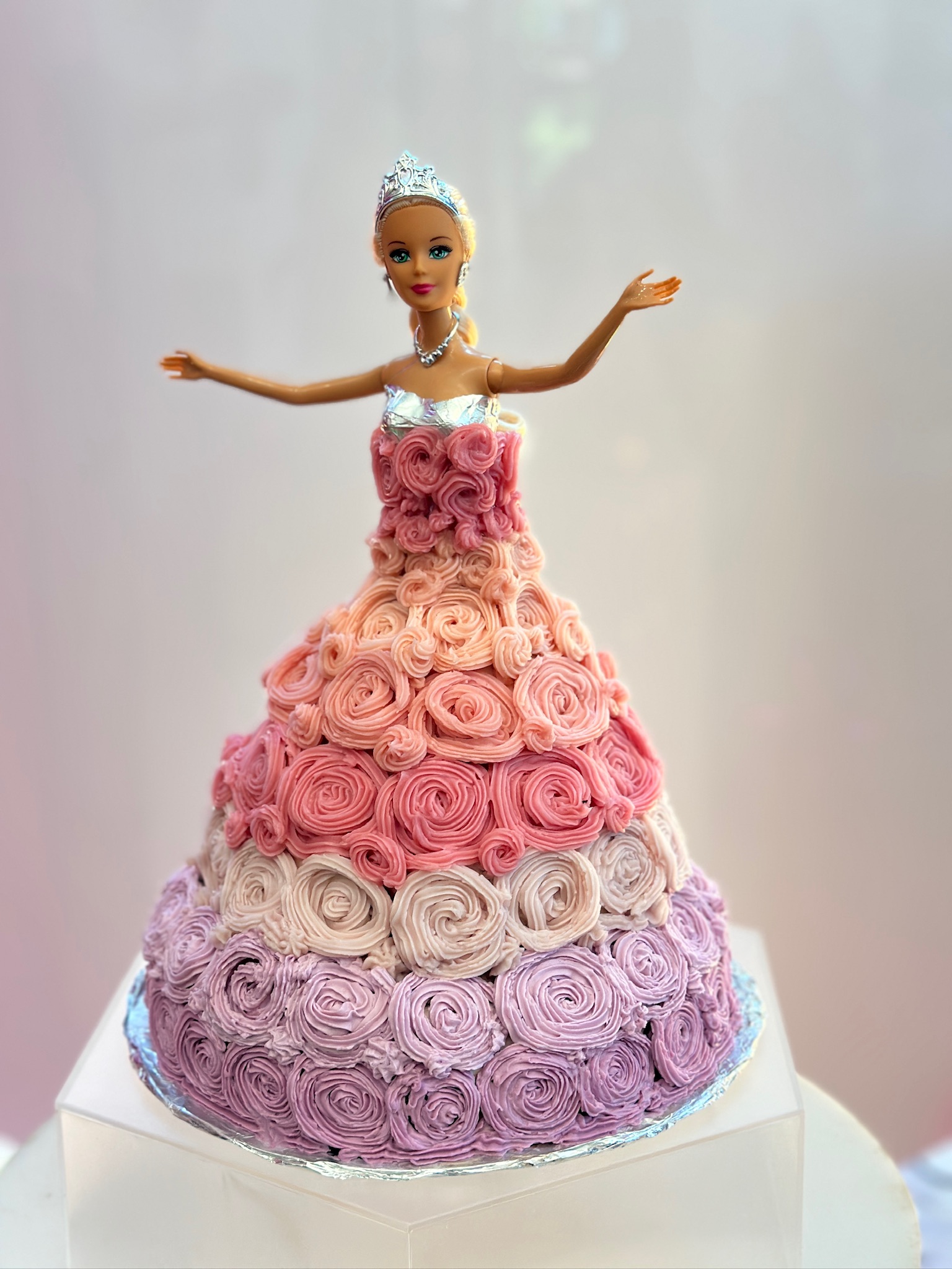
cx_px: 476
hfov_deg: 30.3
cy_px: 634
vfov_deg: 39.7
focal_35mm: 48
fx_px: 1760
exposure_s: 1/170
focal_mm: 6.86
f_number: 1.78
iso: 125
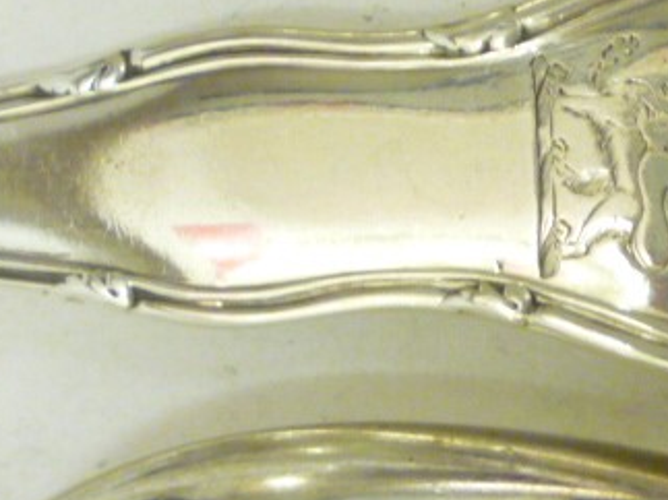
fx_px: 2257
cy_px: 161
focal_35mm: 117
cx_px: 614
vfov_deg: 12.6
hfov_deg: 16.6
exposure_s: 1/30
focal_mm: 5.3
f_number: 3.3
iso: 320
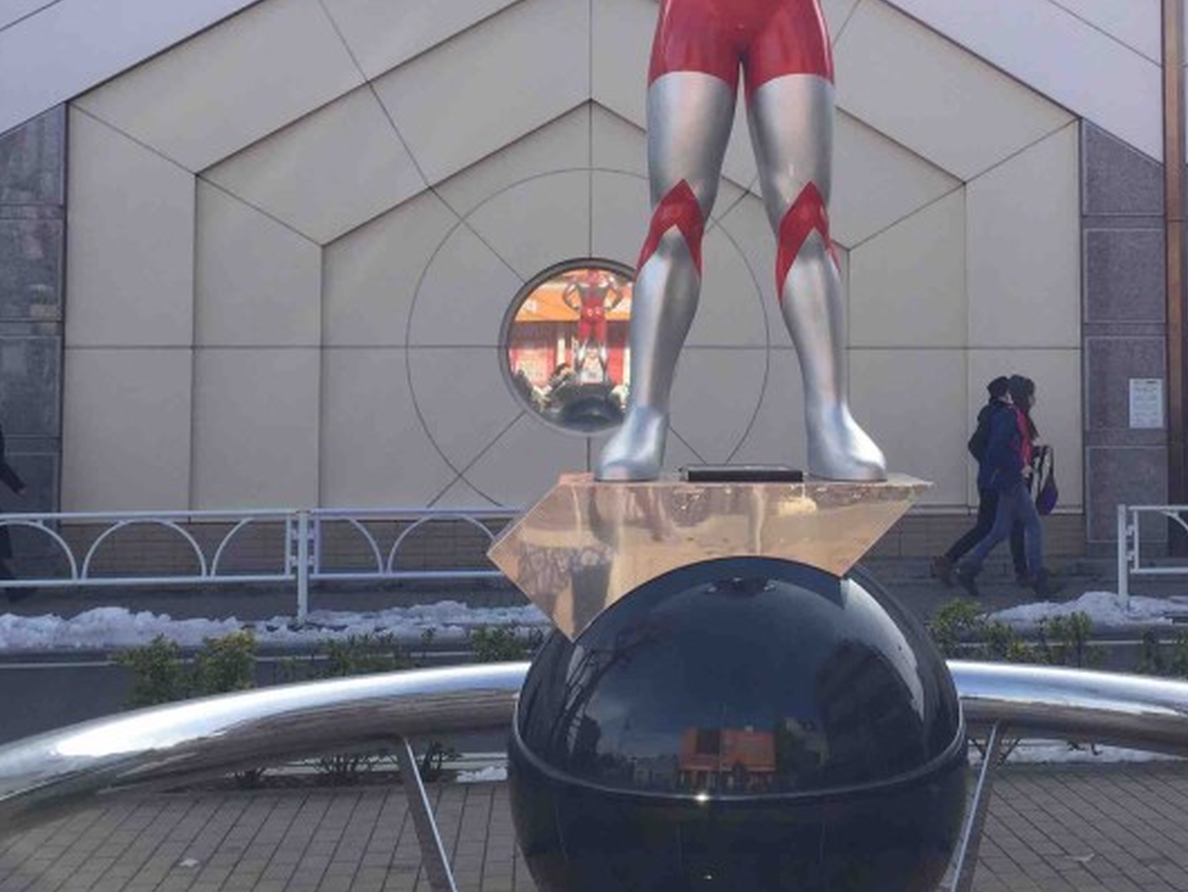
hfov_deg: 34.1
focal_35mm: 56
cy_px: 269
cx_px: 780
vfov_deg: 25.9
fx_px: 1923
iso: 32
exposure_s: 1/860
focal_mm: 4.15
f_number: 2.2
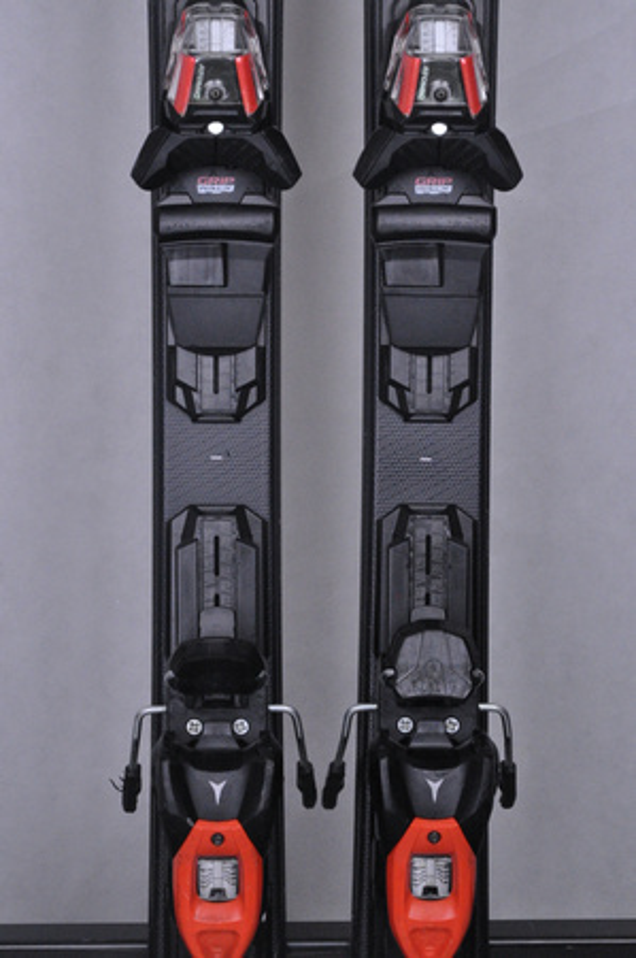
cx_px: 318
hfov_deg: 13.0
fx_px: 2789
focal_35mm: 105
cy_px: 479
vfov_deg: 19.5
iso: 3200
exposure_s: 1/125
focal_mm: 70
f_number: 9.5
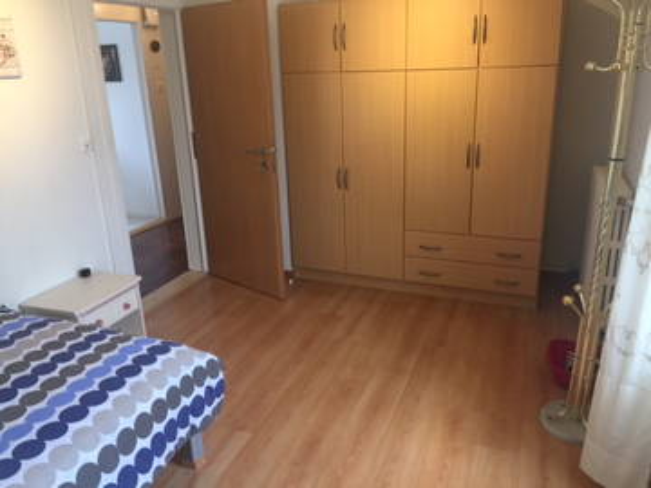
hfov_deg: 61.7
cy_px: 244
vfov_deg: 48.2
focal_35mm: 29
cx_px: 326
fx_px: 545
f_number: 2.2
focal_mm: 4.15
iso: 50
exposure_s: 1/17
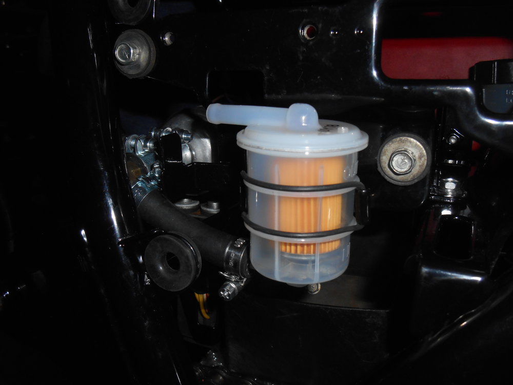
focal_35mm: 35
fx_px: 519
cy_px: 192
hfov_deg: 52.6
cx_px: 256
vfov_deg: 40.7
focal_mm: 6.3
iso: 200
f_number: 11.8
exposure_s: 1/30
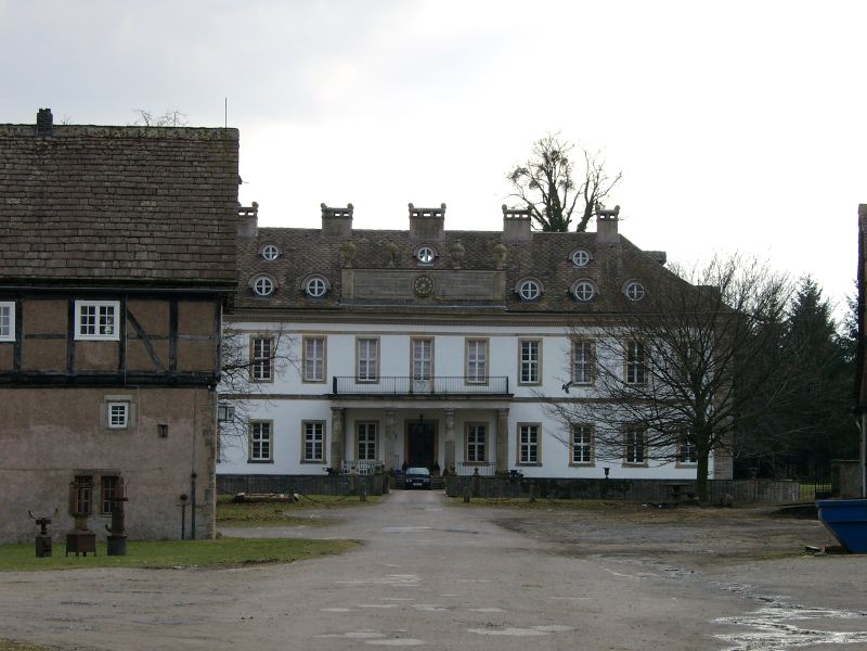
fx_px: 2429
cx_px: 434
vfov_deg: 15.2
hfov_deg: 20.2
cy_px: 326
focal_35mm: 97
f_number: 4
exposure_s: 1/254
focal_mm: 20.05
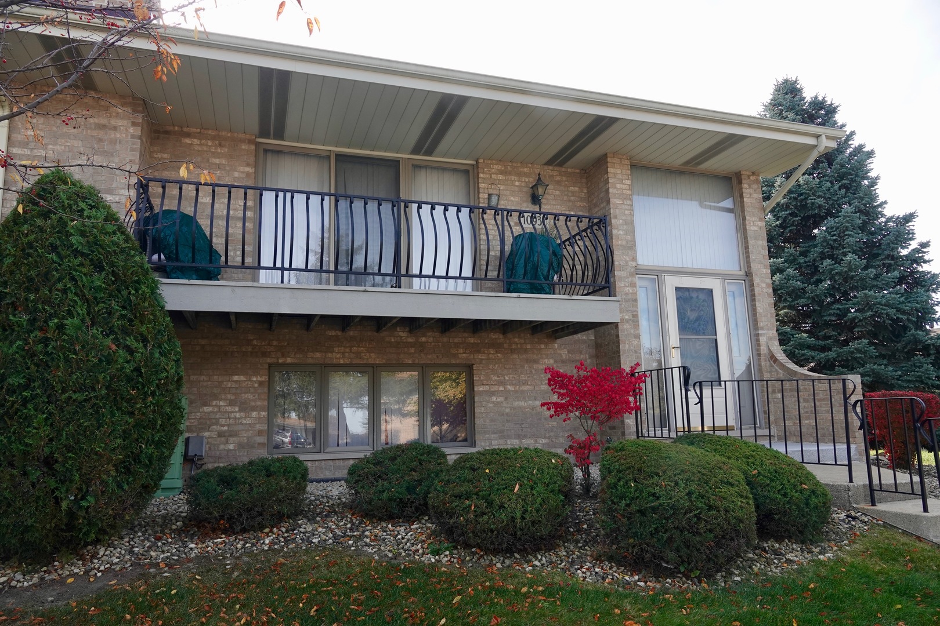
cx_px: 470
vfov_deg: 53.1
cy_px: 313
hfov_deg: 73.7
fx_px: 627
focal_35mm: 24
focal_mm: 8.8
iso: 100
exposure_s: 1/320
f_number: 4
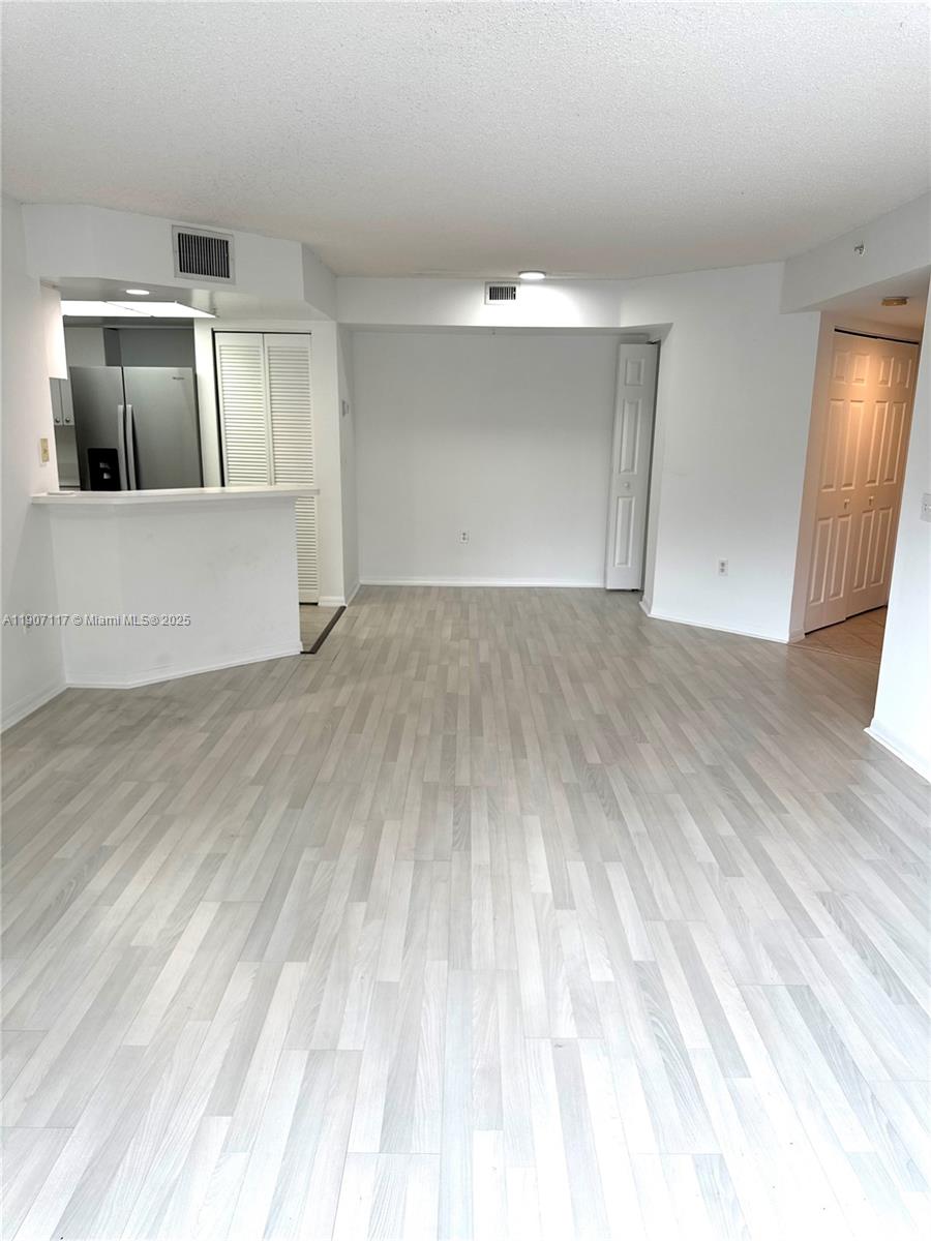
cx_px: 466
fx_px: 861
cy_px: 620
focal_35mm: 24
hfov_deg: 56.8
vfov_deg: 71.6
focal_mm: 6.76
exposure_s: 1/174
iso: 64
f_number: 1.78
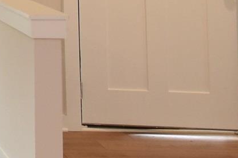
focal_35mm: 110
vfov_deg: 11.3
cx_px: -227
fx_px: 727
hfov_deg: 15.3
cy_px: -150
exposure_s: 1/60
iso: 400
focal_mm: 10
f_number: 4
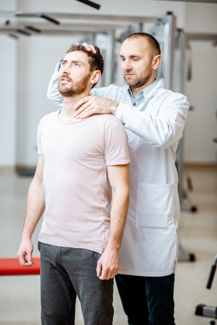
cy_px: 162
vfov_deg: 23.9
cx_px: 108
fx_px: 768
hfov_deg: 16.1
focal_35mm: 85
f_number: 2.2
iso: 400
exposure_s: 1/200
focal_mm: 85
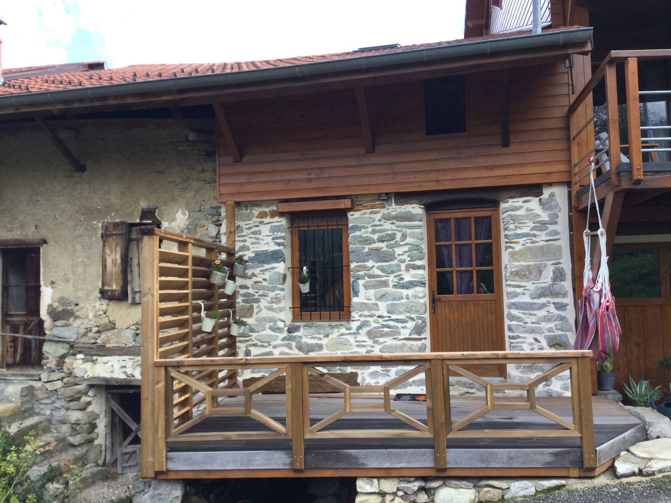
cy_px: 252
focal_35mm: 31
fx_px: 601
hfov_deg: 58.4
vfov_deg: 45.4
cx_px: 336
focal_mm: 3.3
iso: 25
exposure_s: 1/251
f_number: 2.4
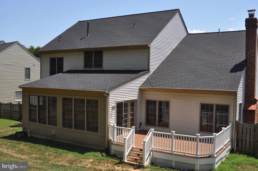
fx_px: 258
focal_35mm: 36
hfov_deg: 53.2
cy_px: 86
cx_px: 129
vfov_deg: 36.8
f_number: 9
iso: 200
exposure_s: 1/320
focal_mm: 24
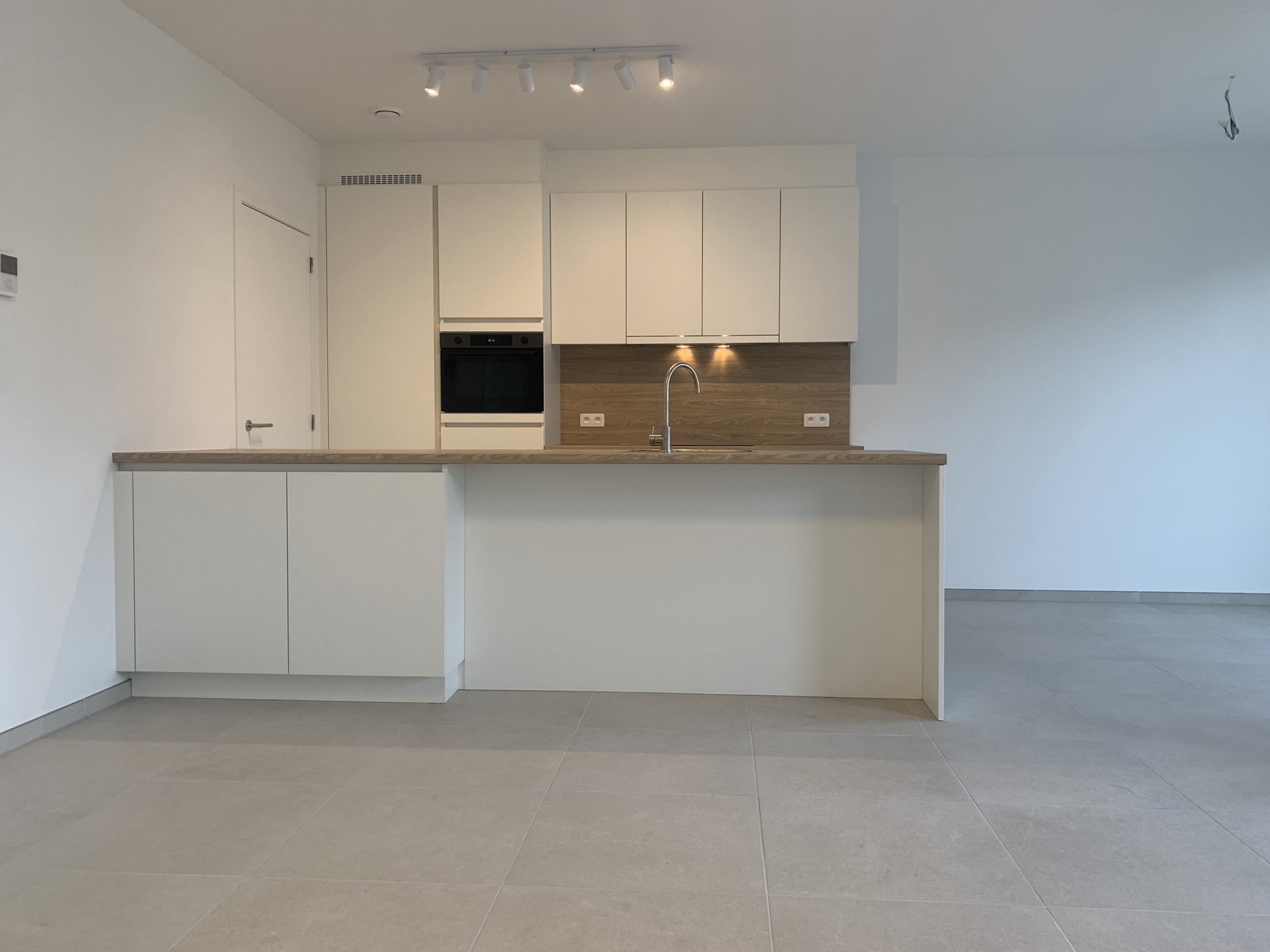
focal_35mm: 26
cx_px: 635
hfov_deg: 67.3
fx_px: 954
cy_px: 476
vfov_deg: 53.1
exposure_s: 1/121
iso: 64
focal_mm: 4.25
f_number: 1.8
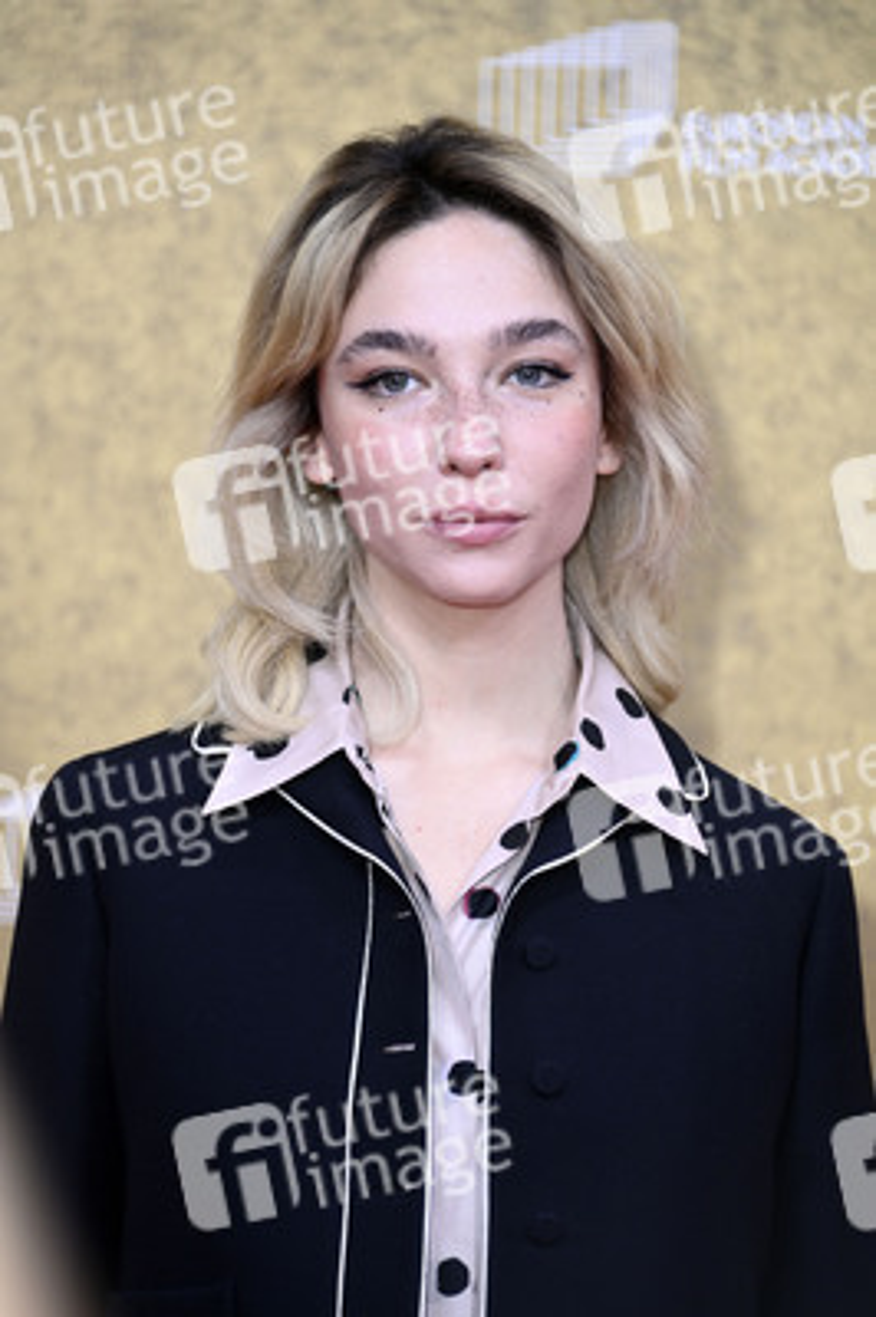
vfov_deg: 10.8
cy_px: 658
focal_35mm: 190
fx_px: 6946
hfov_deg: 7.2
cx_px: 438
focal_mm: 190
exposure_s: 1/250
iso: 1000
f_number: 5.6
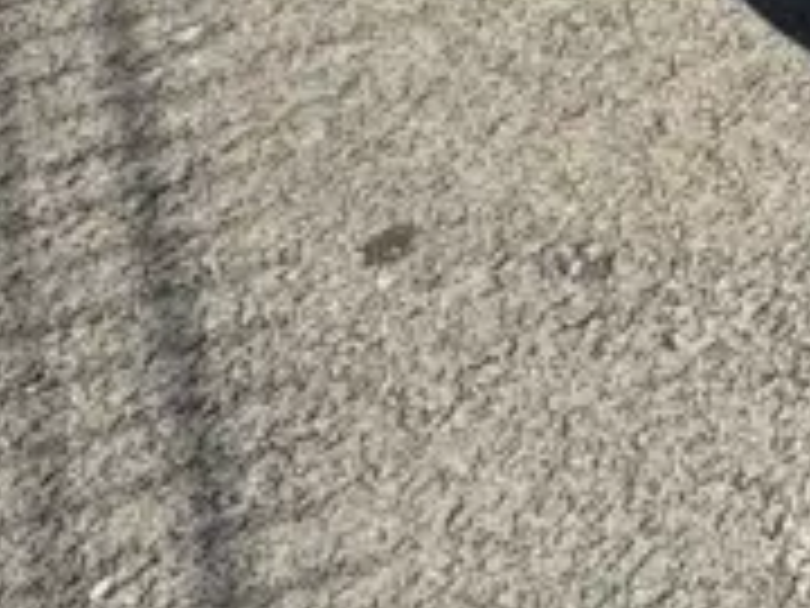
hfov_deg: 12.0
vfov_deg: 11.1
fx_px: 2621
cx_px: 2210
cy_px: -851
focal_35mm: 112
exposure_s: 1/620
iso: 50
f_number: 2.2
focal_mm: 2.22
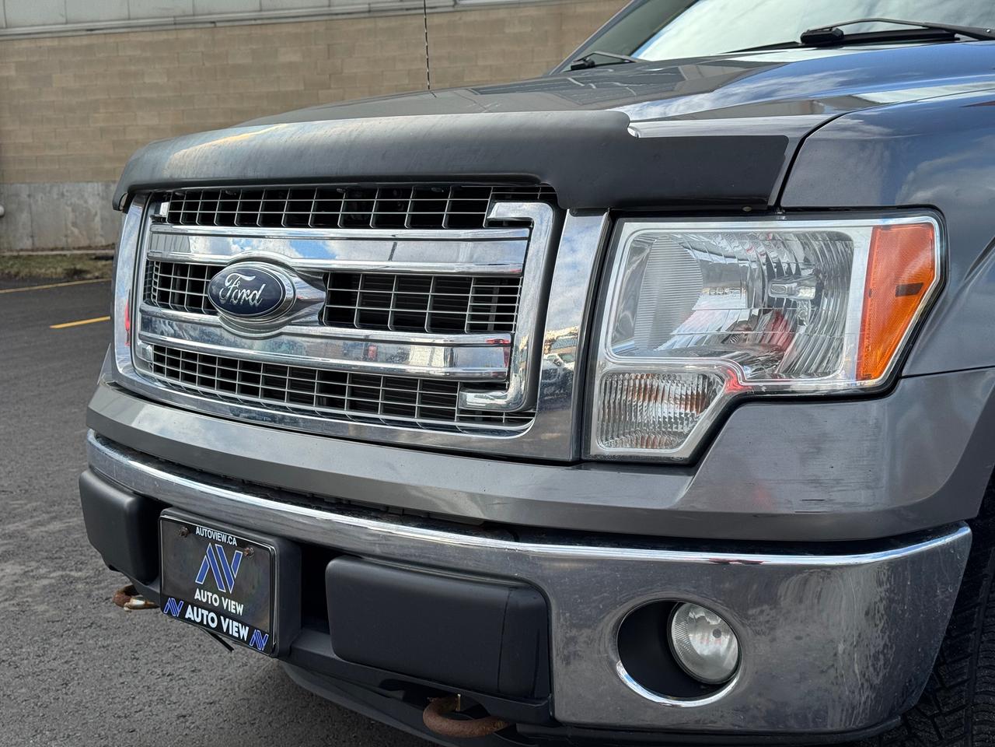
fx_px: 1380
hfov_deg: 39.7
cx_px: 498
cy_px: 374
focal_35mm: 48
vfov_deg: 30.3
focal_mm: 6.76
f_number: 1.78
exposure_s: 1/1984
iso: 64
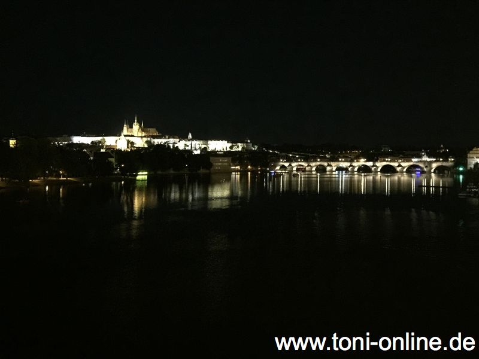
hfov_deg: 61.7
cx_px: 240
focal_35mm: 29
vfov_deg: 48.2
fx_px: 401
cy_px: 180
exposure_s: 1/4
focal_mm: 4.15
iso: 500
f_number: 2.2
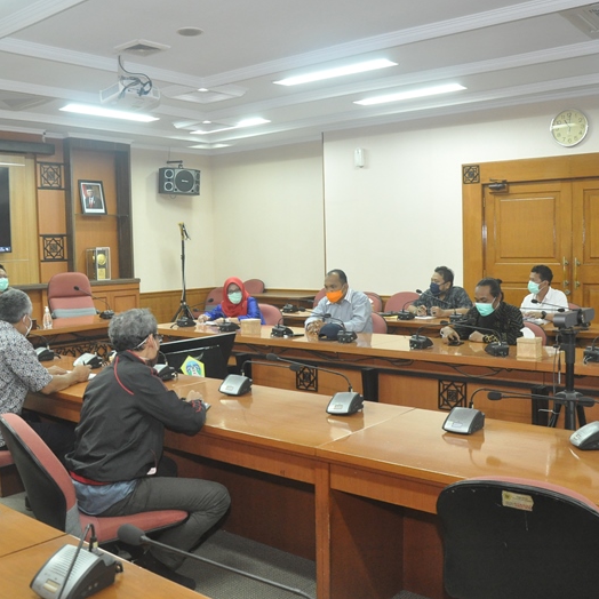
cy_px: 297
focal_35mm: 35
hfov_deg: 47.2
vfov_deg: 47.2
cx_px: 272
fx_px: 685
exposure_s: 1/30
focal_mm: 18
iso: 1600
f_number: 5.6
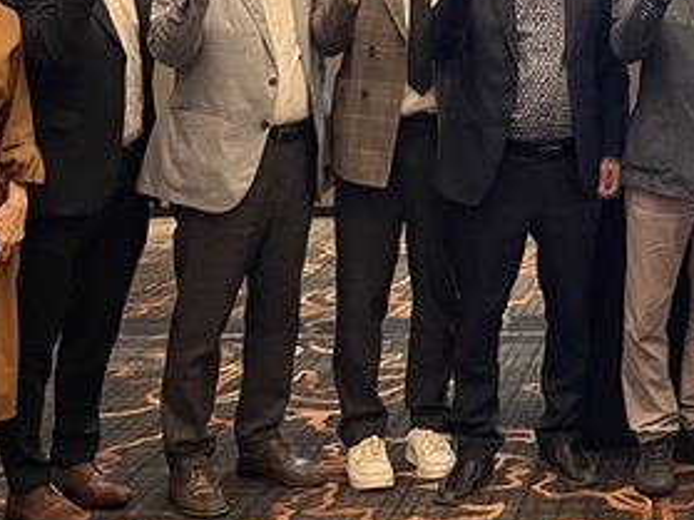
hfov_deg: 21.1
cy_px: -175
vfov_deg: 16.5
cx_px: 905
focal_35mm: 84
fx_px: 1683
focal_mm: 4.2
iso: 320
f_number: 1.6
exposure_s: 1/50
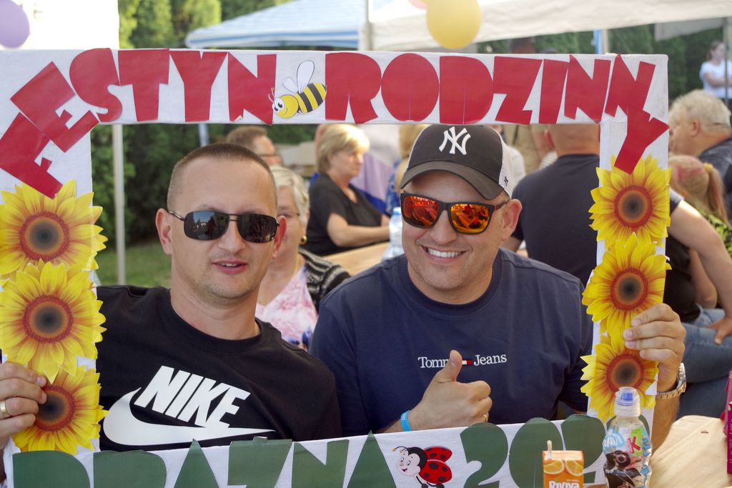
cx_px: 366
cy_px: 244
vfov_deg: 23.8
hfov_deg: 35.0
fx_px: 1159
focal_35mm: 57
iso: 200
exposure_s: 1/80
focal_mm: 37.5
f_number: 4.5
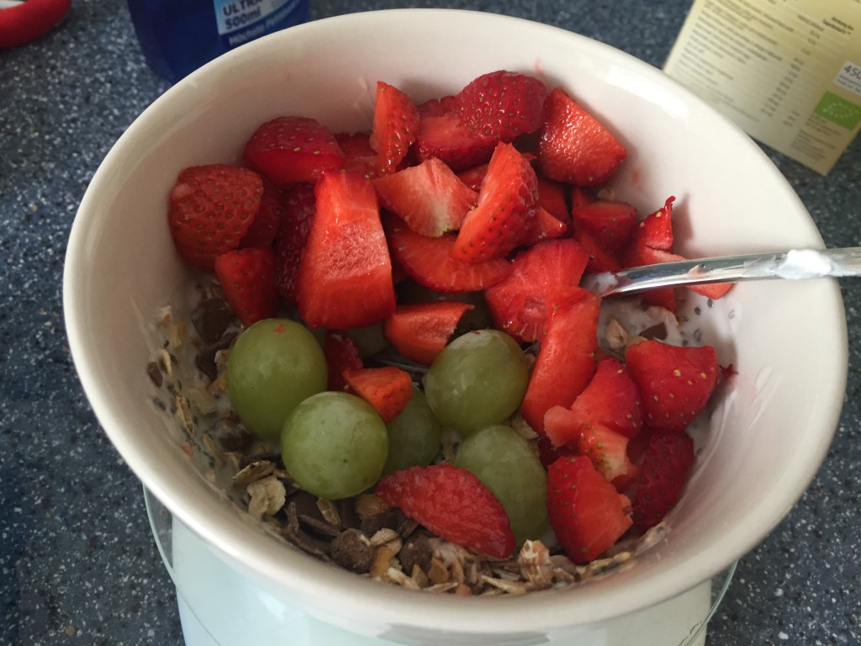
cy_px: 323
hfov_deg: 61.7
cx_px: 430
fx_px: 721
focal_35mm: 29
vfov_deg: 48.2
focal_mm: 4.15
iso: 125
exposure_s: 1/30
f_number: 2.2
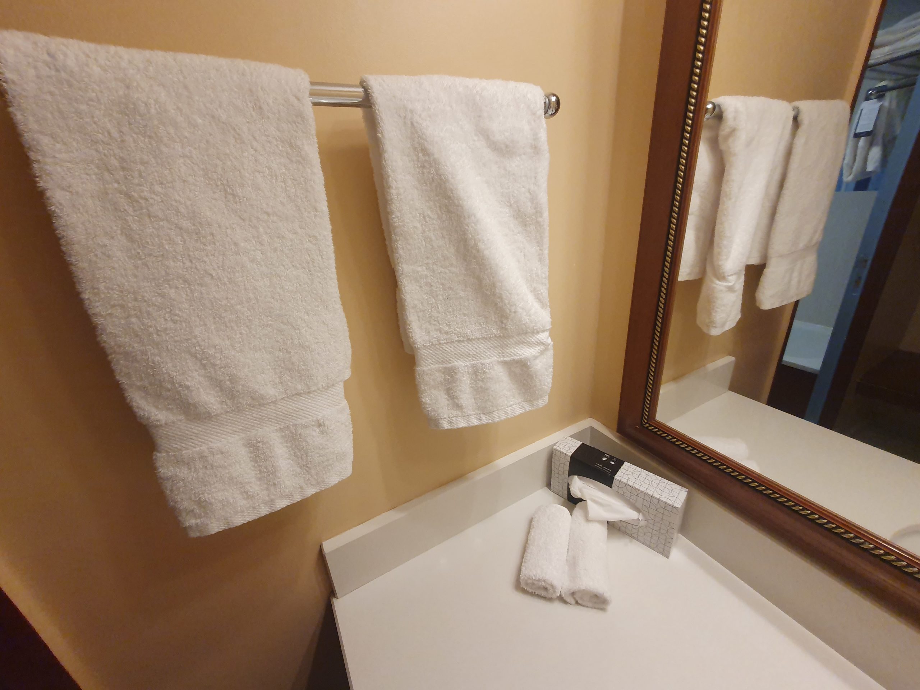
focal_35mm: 13
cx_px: 460
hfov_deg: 106.2
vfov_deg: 89.9
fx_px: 346
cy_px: 345
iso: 200
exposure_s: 1/50
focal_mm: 1.8
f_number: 2.2
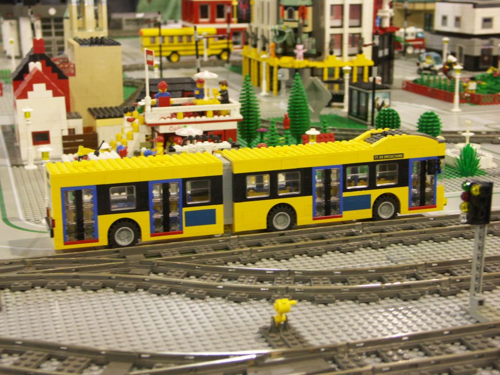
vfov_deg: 22.6
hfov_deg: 29.8
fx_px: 939
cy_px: 188
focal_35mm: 65
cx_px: 250
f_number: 3.2
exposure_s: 1/8
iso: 200
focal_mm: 16.59
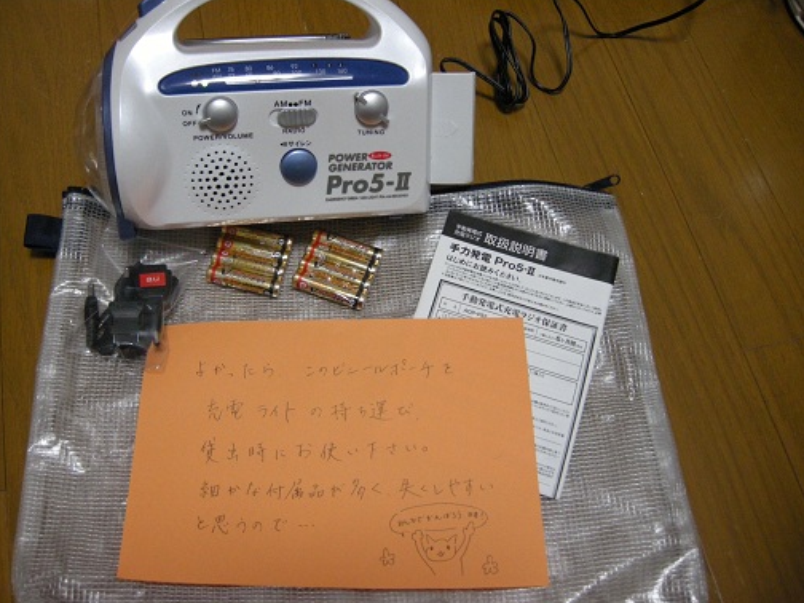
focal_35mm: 36
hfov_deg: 51.4
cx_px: 396
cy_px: 307
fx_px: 836
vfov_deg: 39.7
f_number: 2.7
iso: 400
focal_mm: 7.5
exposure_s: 1/20.1
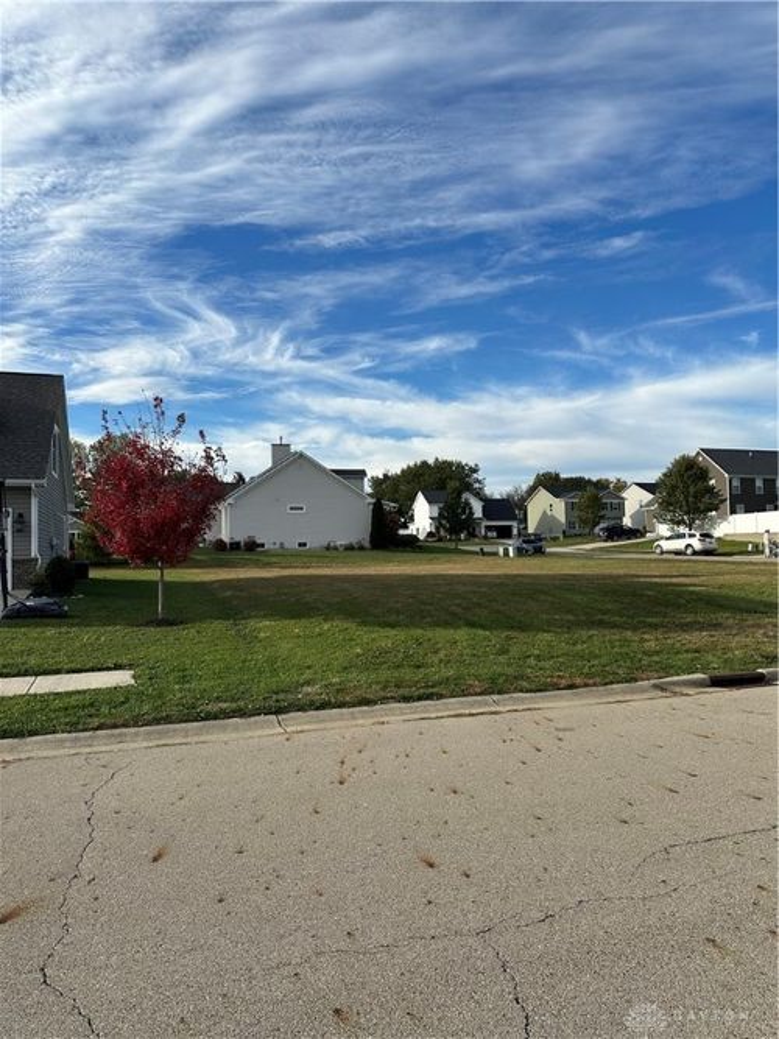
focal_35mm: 24
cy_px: 520
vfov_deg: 71.6
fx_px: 720
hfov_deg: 56.8
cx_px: 390
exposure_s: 1/4016
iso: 80
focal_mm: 6.86
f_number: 1.78
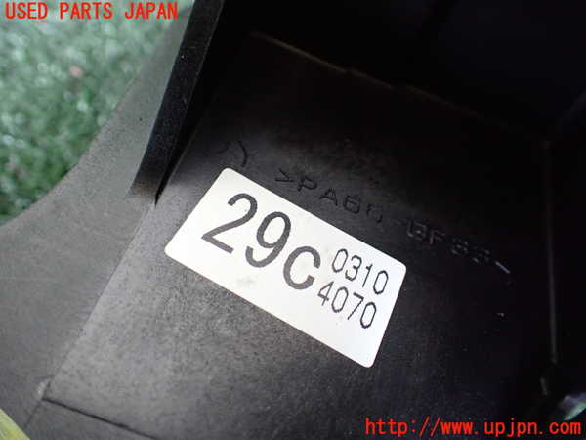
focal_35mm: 30
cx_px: 293
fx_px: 508
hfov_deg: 60.0
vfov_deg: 46.8
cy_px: 220
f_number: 2.3
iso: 800
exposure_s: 1/30
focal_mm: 5.4
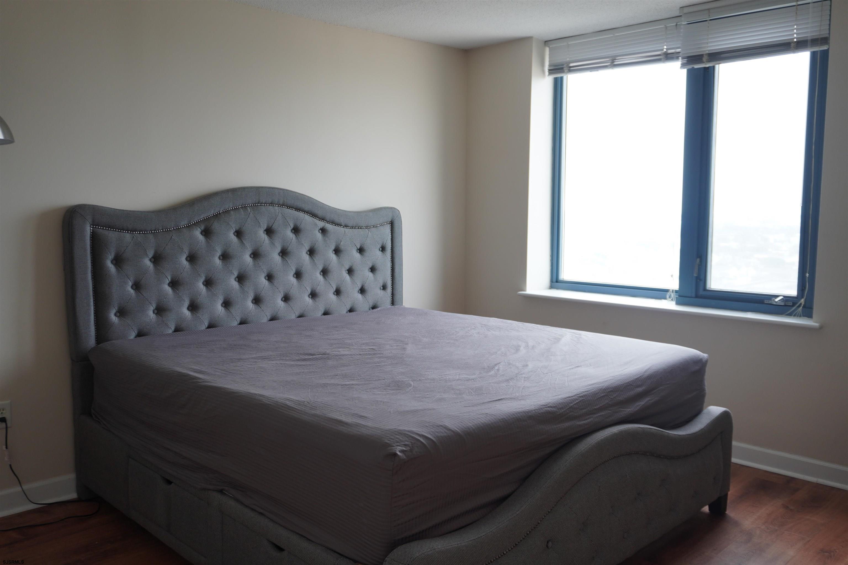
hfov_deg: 61.9
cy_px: 282
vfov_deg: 43.6
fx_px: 707
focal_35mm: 30
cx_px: 424
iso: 160
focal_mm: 20
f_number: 4
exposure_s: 1/60
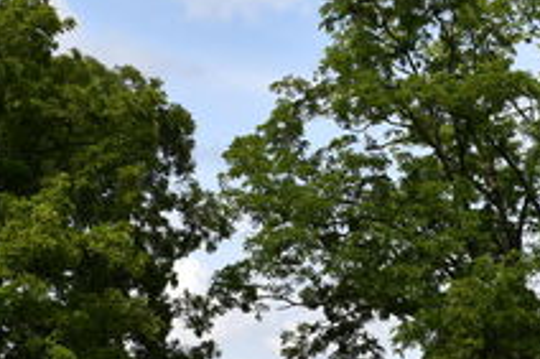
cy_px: 294
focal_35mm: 94
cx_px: 313
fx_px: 1409
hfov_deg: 21.7
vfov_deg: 14.4
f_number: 8
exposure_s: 1/250
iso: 100
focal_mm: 26
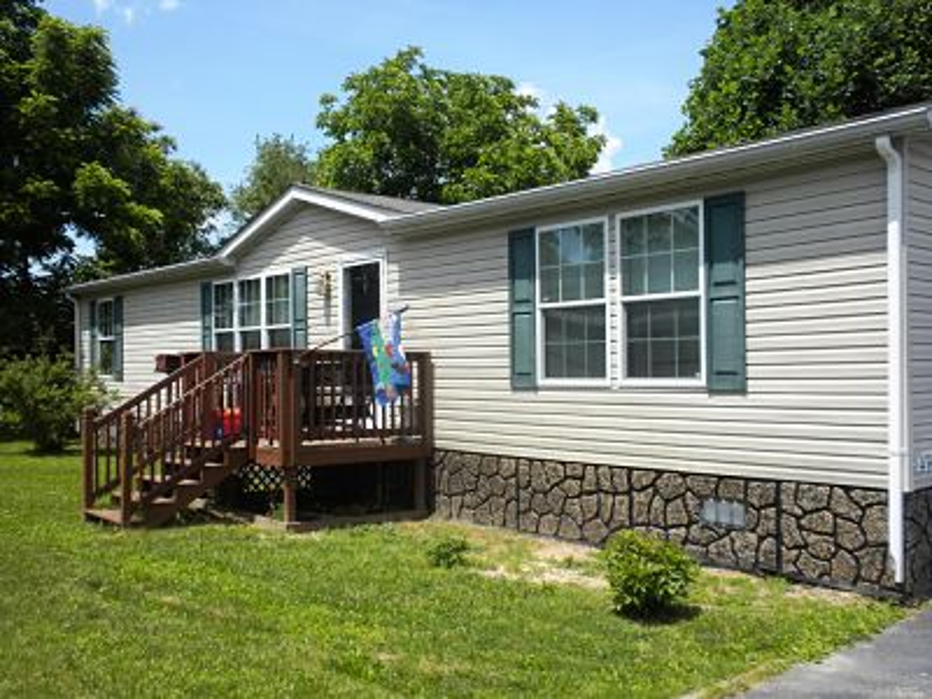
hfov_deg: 50.1
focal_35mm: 37
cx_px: 466
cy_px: 350
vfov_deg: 38.7
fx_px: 996
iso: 90
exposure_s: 1/140
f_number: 10
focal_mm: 6.6
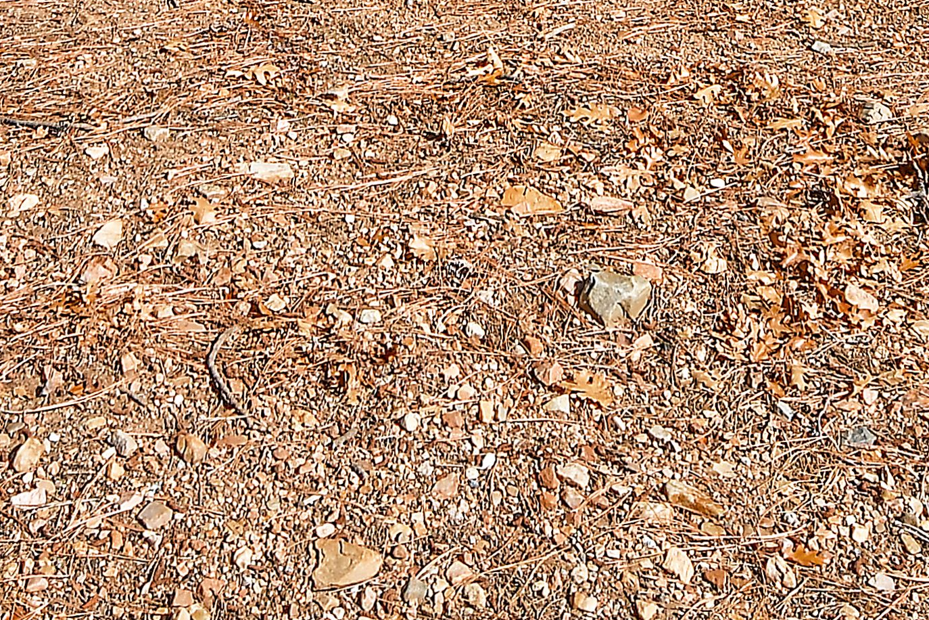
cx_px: 362
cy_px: -578
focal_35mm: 77
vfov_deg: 14.9
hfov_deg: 26.3
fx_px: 1987
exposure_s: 1/100
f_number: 5
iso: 100
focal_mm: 13
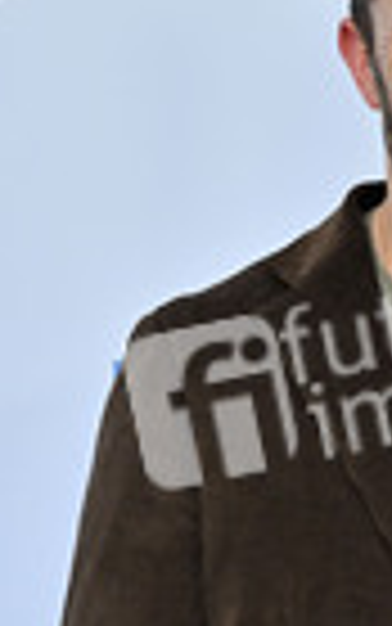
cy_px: 608
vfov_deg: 12.0
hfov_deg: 7.5
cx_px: 487
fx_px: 2954
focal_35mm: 173
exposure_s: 1/320
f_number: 6.3
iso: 640
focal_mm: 59
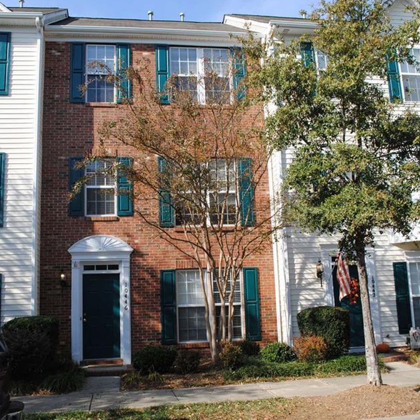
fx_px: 480
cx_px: 192
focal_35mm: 35
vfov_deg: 47.2
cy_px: 208
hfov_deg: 47.2
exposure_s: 1/250
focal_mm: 18
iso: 100
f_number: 8
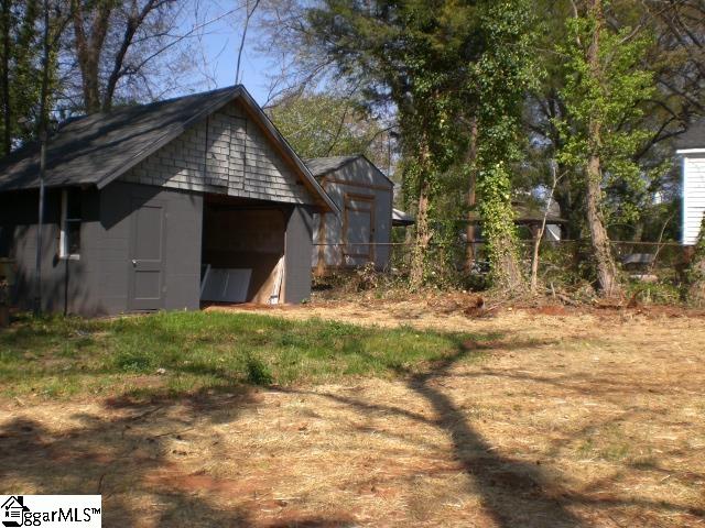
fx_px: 774
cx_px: 352
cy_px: 264
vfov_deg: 37.7
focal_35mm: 38
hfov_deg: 49.0
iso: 50
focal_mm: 6.3
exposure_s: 1/400
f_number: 4.4
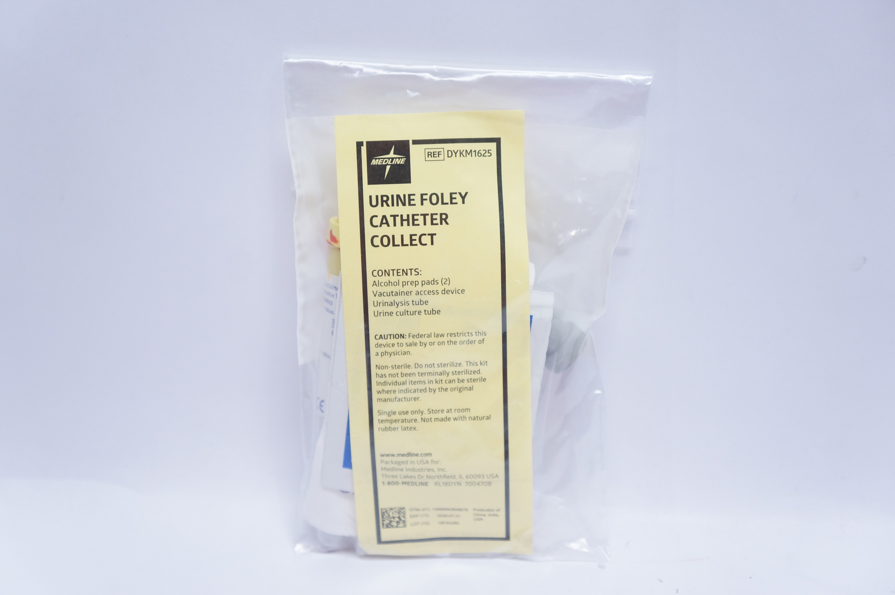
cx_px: 448
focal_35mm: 48
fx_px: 1192
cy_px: 298
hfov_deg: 41.2
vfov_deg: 28.0
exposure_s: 1/125
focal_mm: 32
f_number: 4
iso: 800
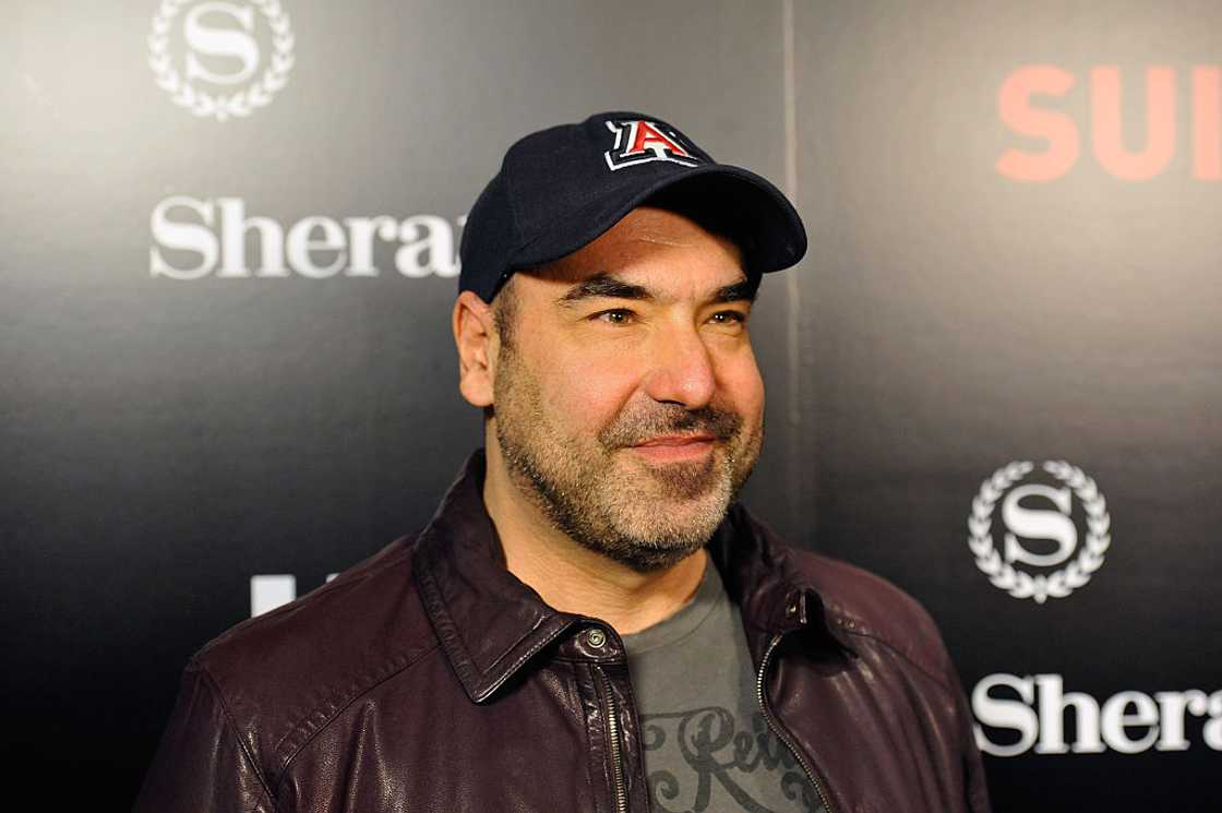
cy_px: 406
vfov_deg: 16.0
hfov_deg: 23.9
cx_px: 611
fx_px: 2883
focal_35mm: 85
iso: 3200
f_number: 4
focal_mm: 85
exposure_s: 1/160
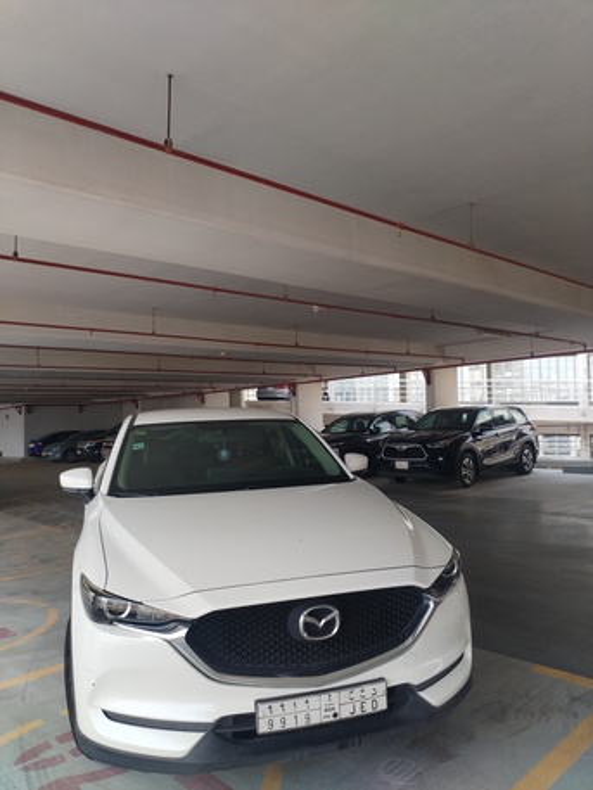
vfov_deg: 67.3
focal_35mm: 26
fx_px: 594
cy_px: 395
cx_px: 296
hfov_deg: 53.1
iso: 100
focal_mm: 4.75
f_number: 1.8
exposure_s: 1/252
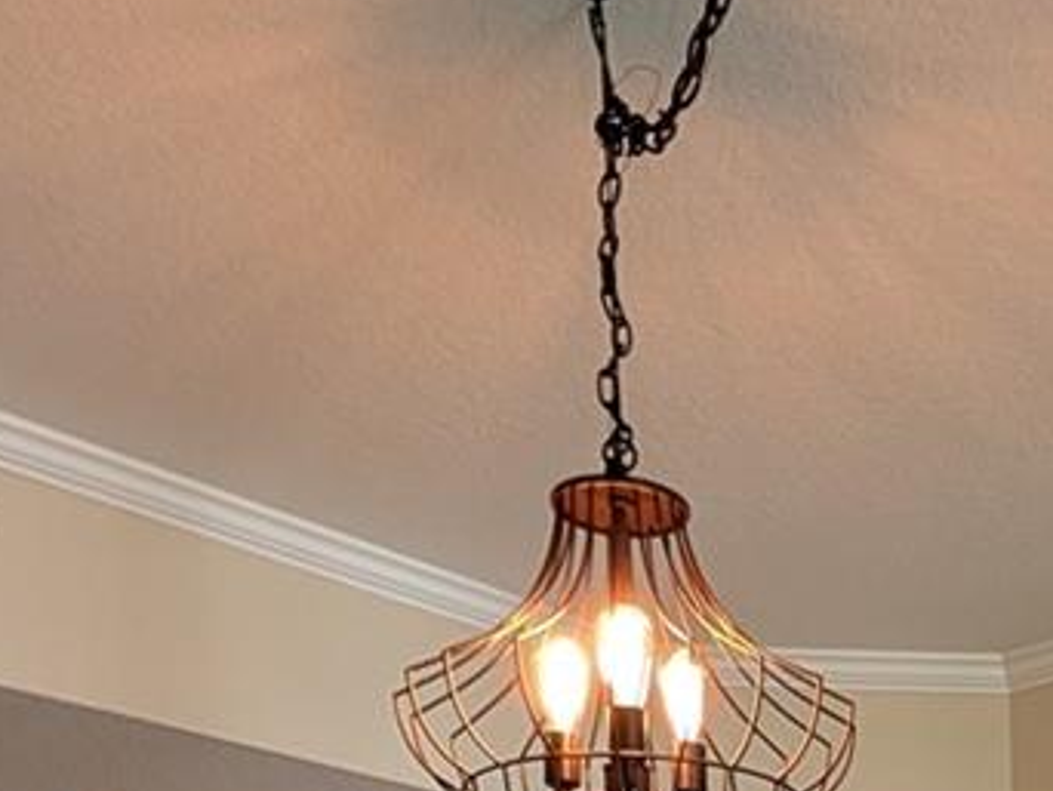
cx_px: 1102
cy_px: 1502
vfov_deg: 18.7
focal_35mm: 56
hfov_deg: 31.2
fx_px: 1705
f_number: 1.7
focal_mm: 2.02
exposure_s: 1/30
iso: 55
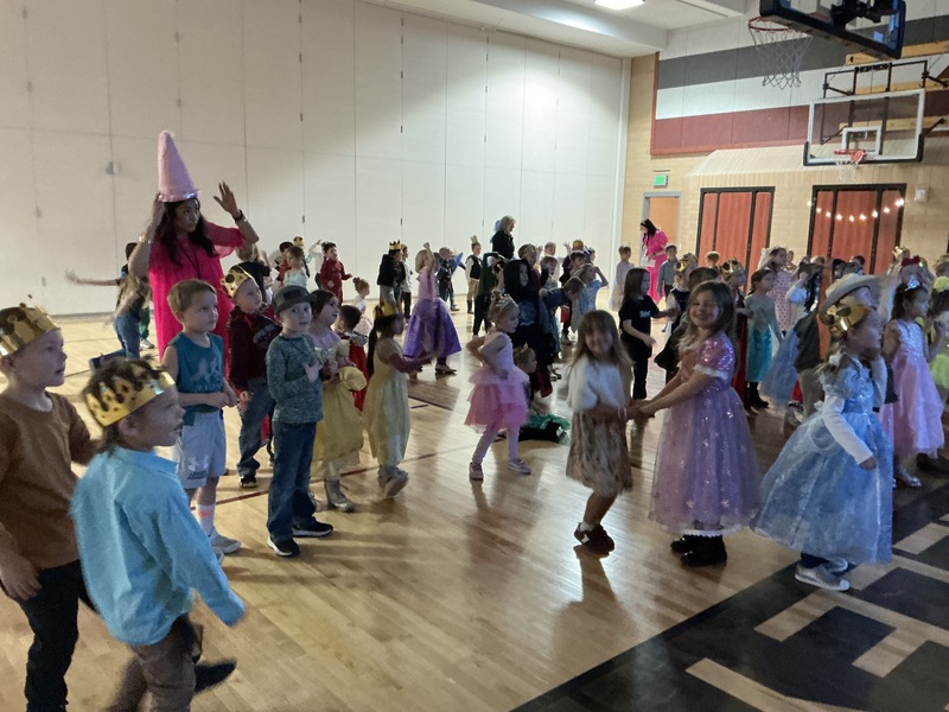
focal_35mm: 28
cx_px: 474
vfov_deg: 49.7
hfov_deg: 63.4
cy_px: 356
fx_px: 768
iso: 400
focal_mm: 3
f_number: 1.8
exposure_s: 1/30
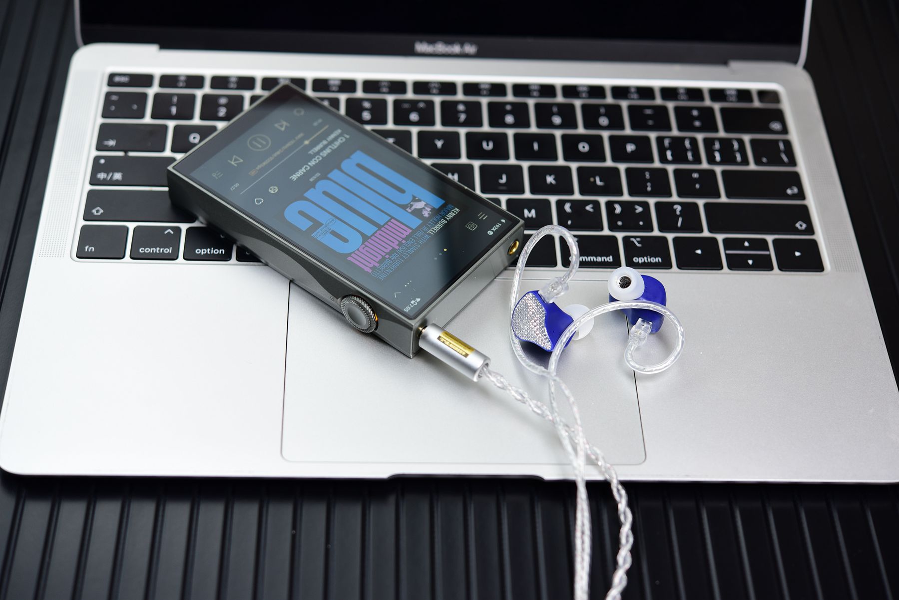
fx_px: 1499
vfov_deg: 22.6
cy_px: 300
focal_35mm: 60
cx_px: 450
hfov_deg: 33.4
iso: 400
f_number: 4.5
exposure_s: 1/125
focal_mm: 60
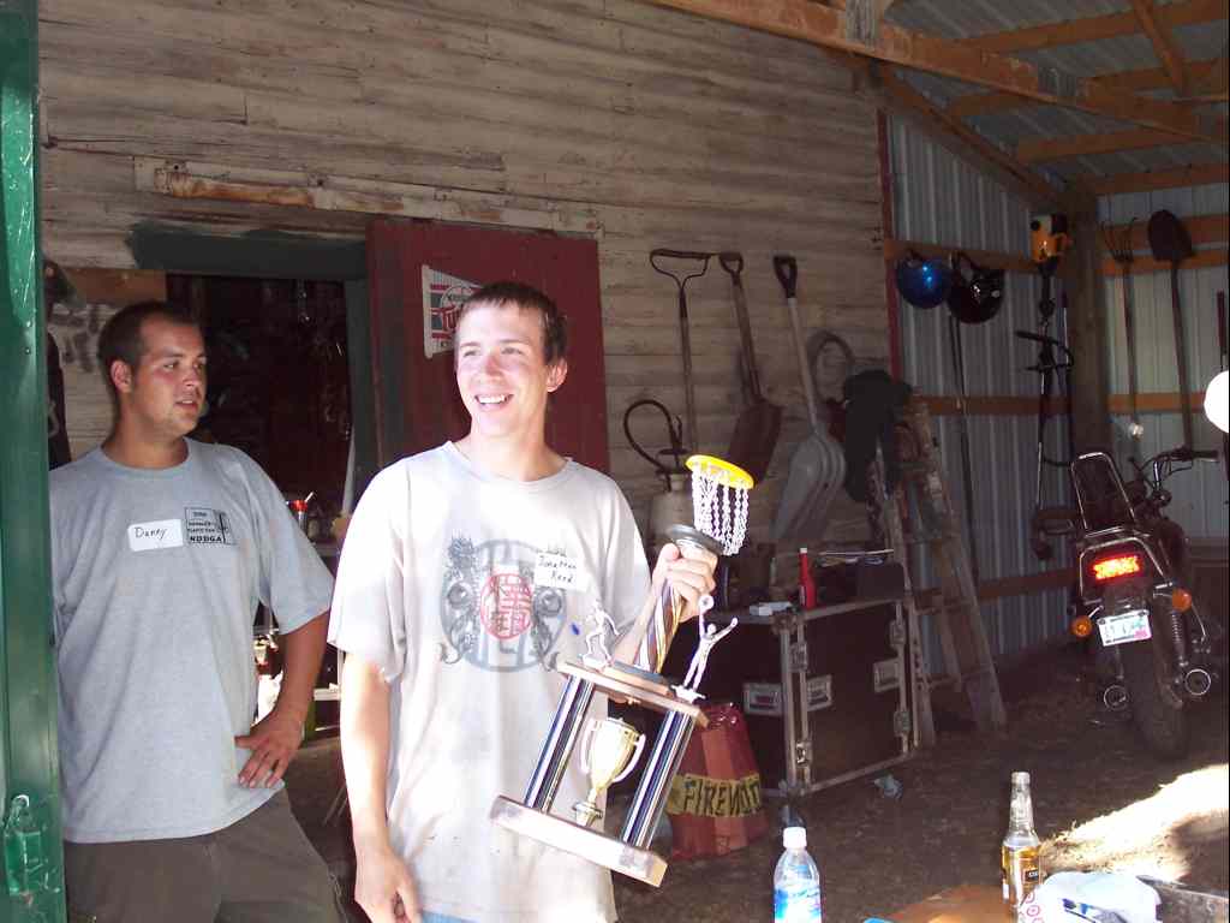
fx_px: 1883
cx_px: 615
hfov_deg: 36.2
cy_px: 462
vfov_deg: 27.5
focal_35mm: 53
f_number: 3.4
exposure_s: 1/60
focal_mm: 8.6
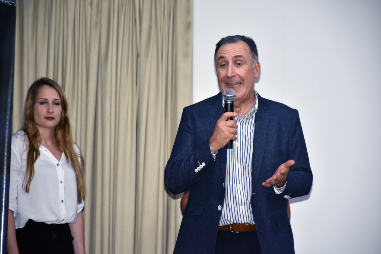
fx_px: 2223
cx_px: 190
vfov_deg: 6.5
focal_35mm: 210
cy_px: 127
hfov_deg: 9.8
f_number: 5.6
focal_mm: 140
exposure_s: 1/60
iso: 800
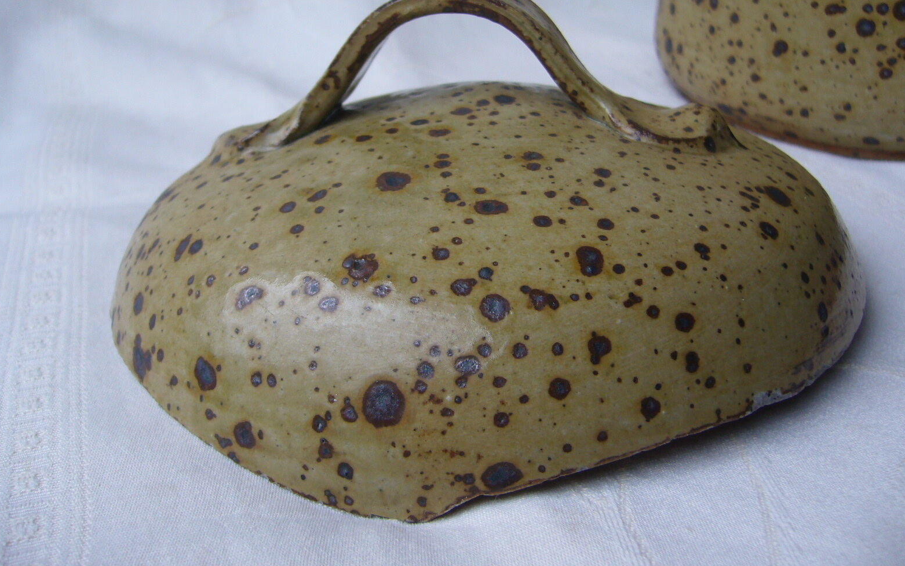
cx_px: 455
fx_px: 937
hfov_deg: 51.5
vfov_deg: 33.5
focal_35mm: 38
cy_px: 224
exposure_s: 1/80
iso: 80
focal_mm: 5.8
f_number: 2.8
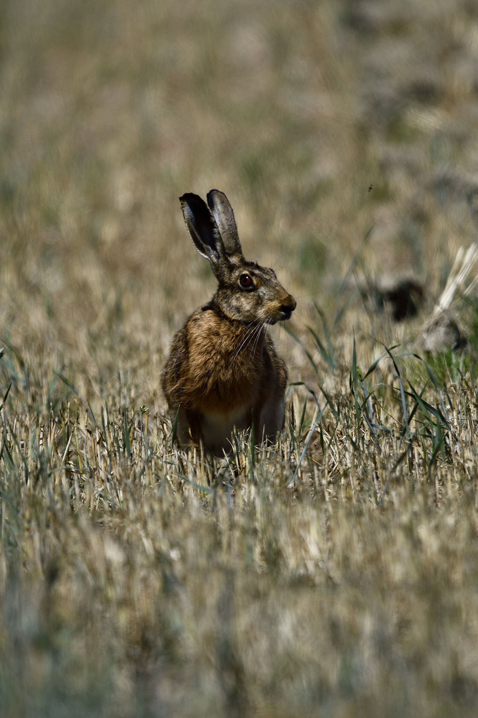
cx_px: 239
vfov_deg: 2.7
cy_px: 359
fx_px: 14936
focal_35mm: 750
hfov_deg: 1.8
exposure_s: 1/2000
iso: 125
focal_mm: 500
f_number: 4.8
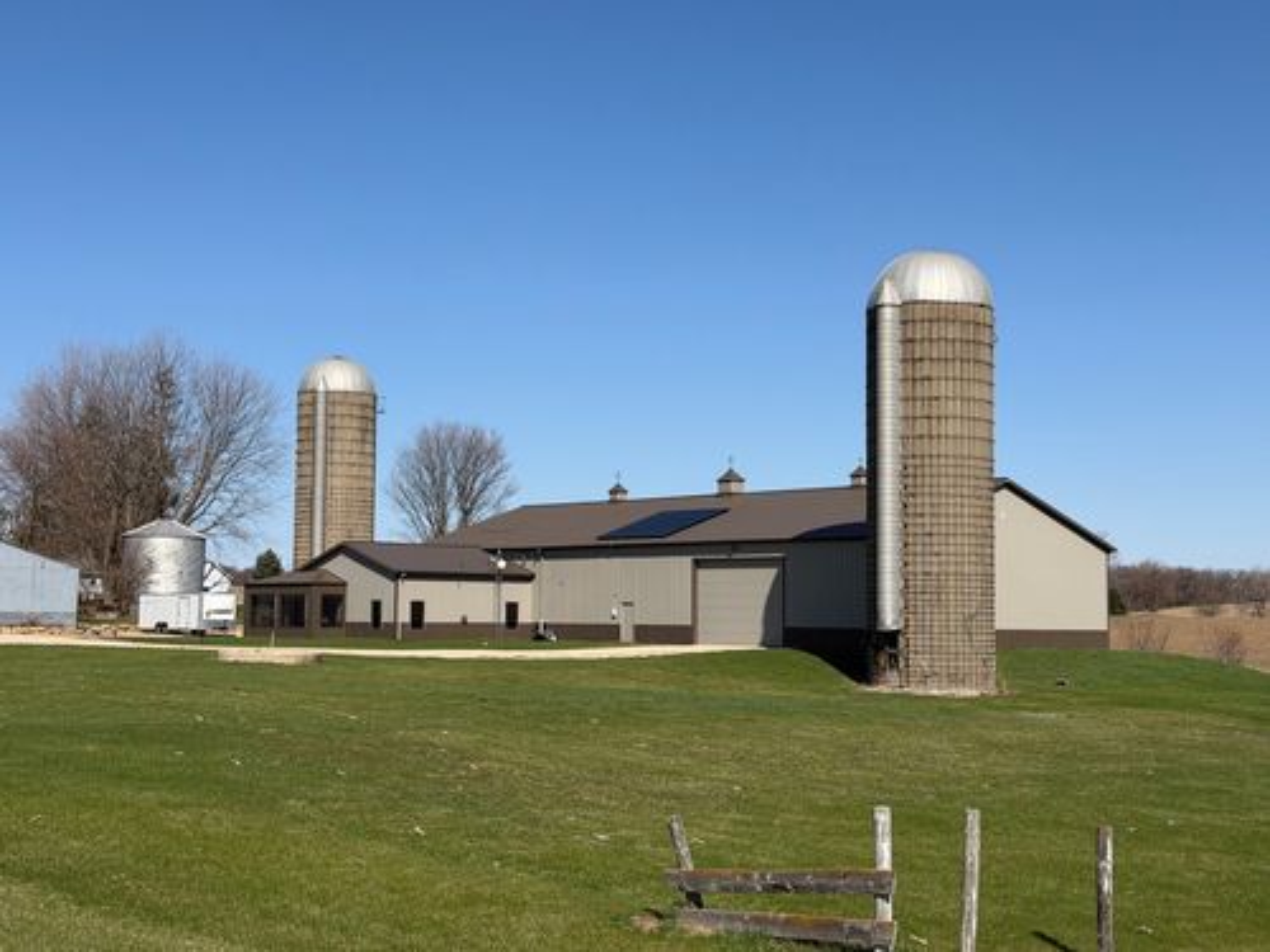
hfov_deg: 39.7
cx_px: 635
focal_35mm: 48
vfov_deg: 30.3
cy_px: 476
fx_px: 1761
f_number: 1.78
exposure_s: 1/7874
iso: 64
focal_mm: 6.76
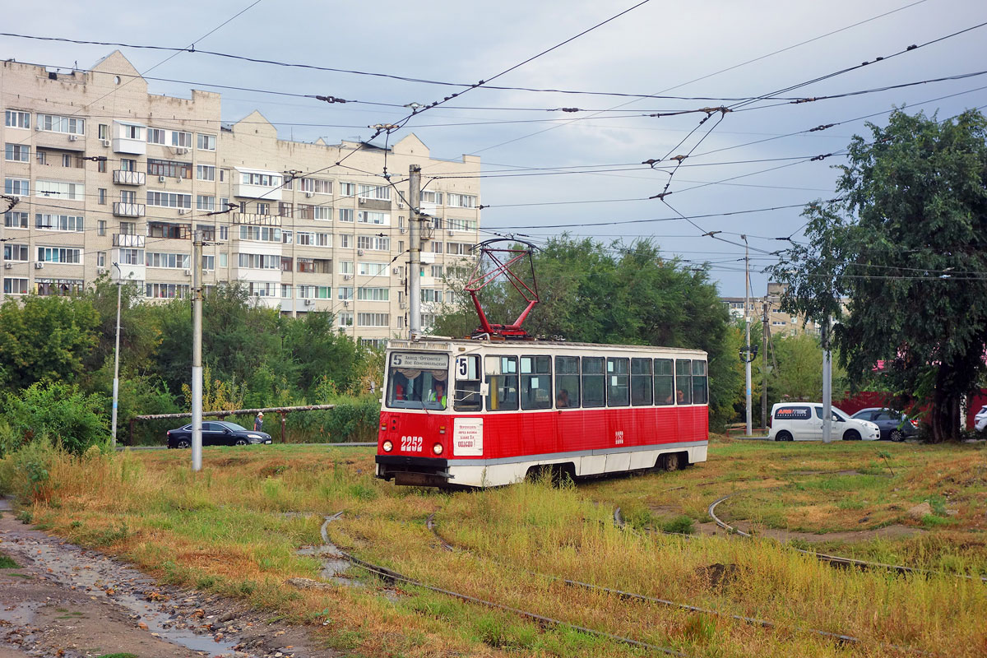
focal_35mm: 74
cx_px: 494
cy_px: 329
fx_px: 2029
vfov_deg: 18.4
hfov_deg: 27.3
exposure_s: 1/500
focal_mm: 27.54
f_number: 4
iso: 125
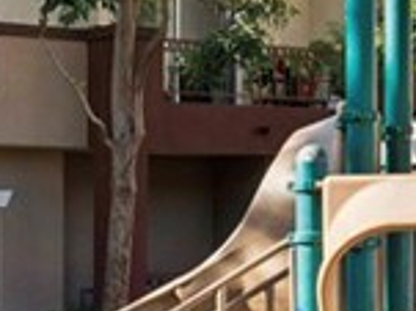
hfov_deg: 10.4
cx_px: 424
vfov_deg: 7.8
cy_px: 296
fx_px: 2270
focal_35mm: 189
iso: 160
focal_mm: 29
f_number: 9
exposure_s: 1/60
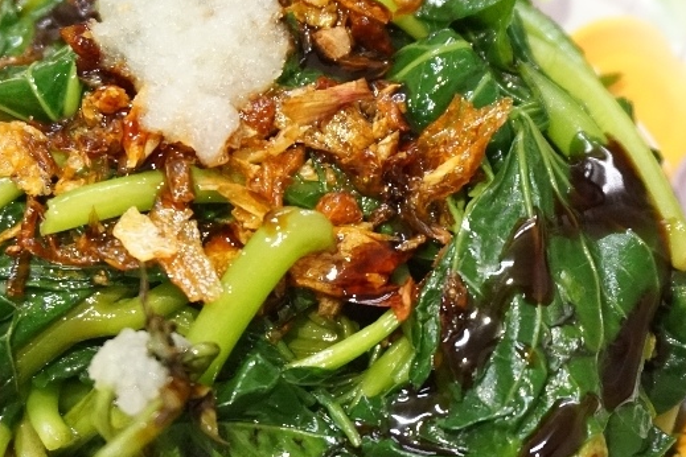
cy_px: 275
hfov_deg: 28.5
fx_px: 1353
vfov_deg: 19.2
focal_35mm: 71
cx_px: 333
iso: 2500
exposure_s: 1/60
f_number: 4.5
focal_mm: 24
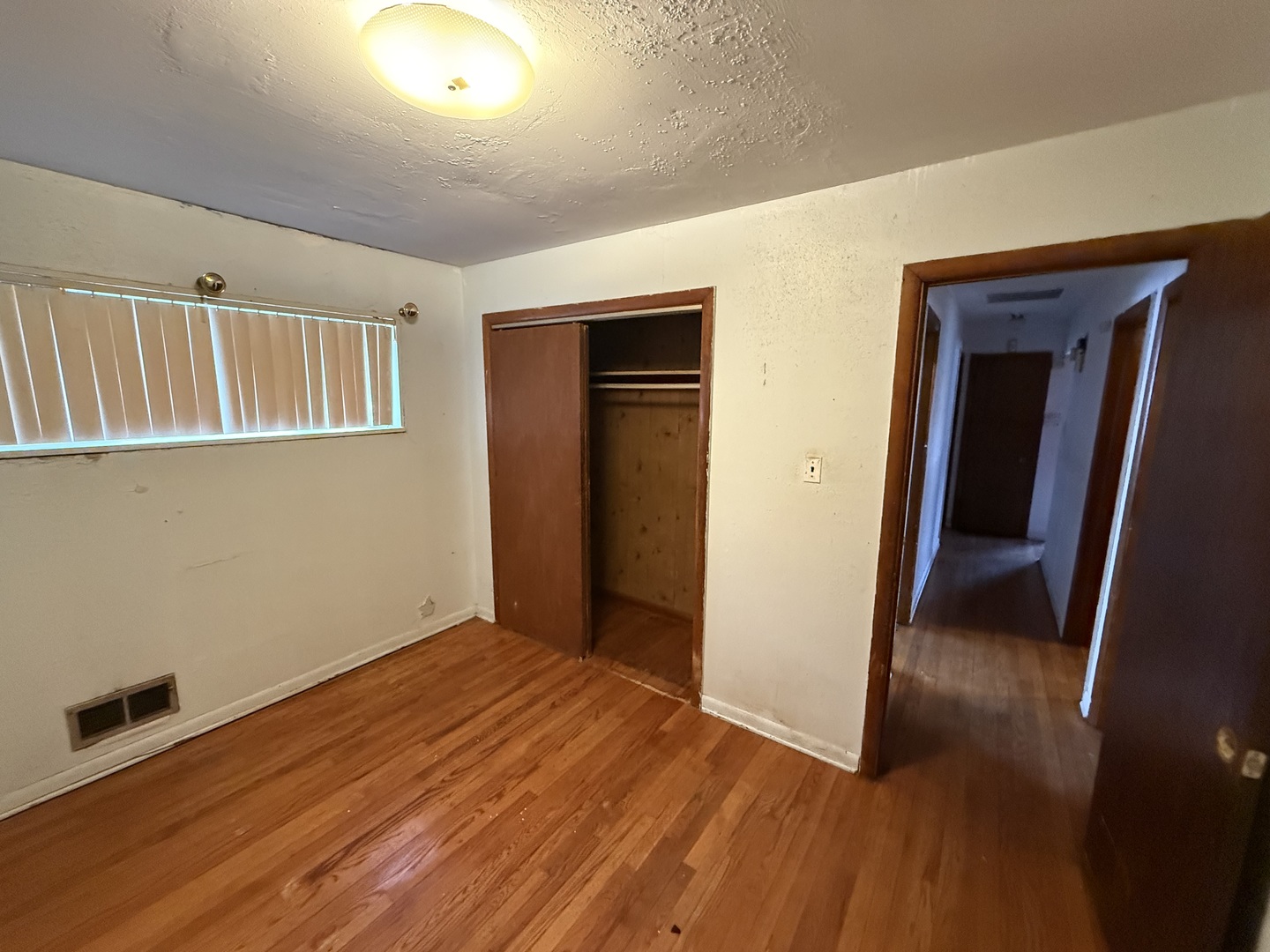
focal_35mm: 14
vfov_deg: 85.7
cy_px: 476
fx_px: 514
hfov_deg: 102.1
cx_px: 635
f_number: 2.2
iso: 800
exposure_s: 1/60
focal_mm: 2.22
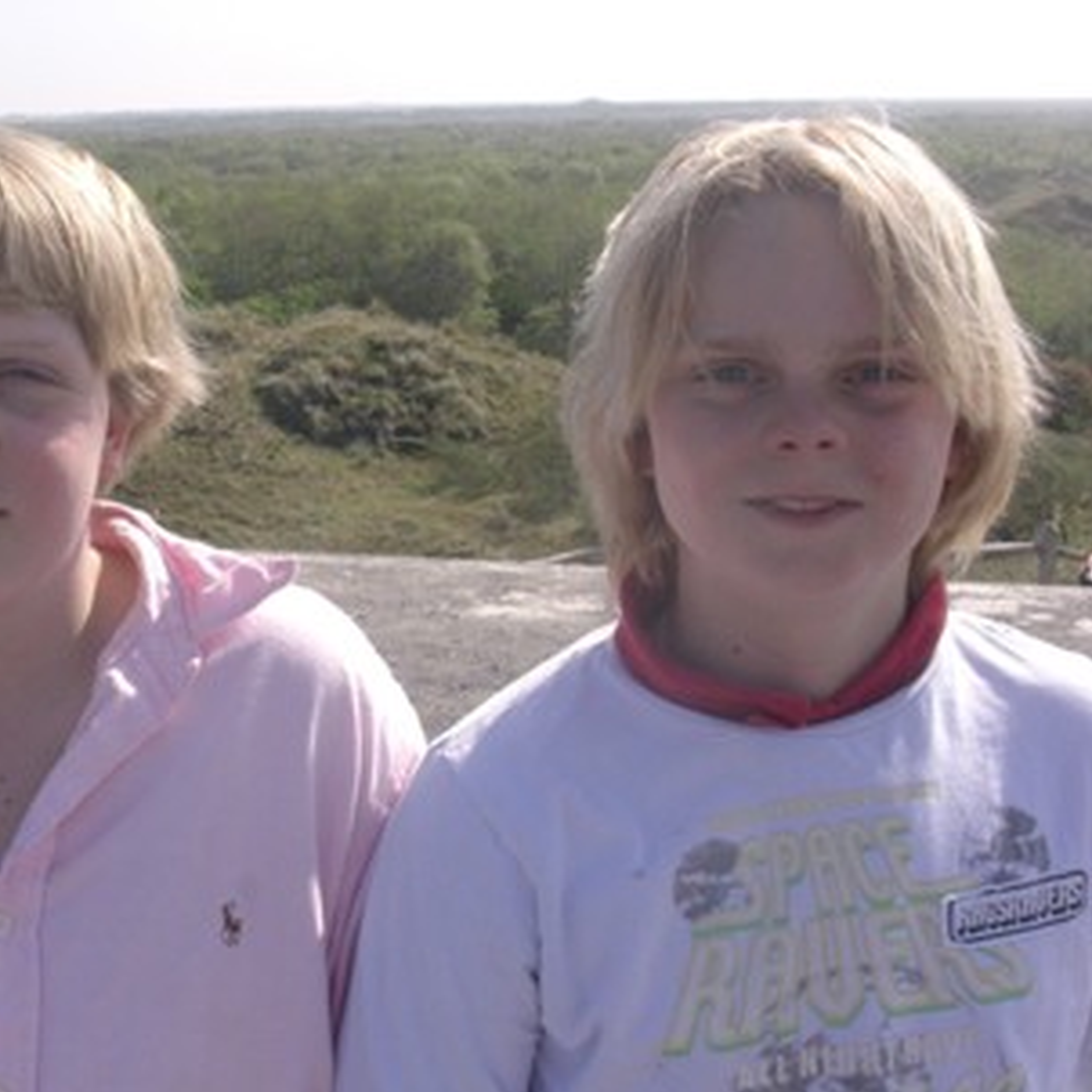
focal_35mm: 59
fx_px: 2106
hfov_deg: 28.8
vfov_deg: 29.1
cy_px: 513
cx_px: 344
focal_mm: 6.7
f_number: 5.8
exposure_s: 1/304
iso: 70
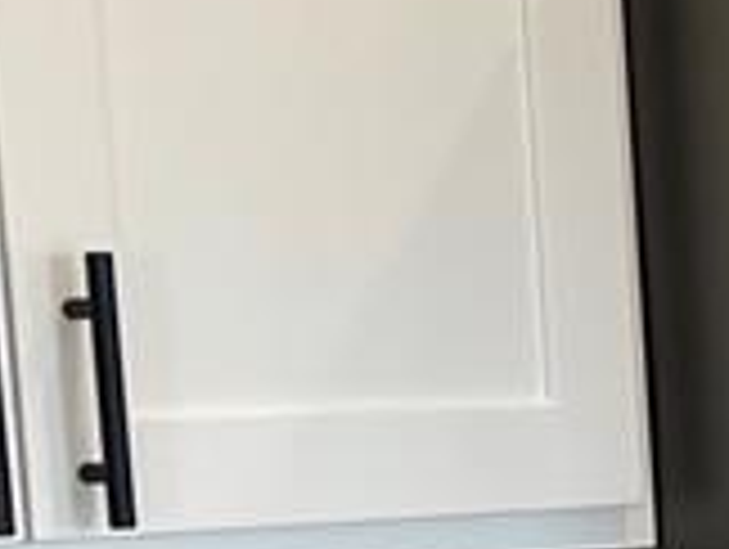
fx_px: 3459
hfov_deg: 10.8
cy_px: 864
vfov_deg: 8.8
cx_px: 1552
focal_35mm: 164
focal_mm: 5.7
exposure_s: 1/120
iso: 80
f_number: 1.5
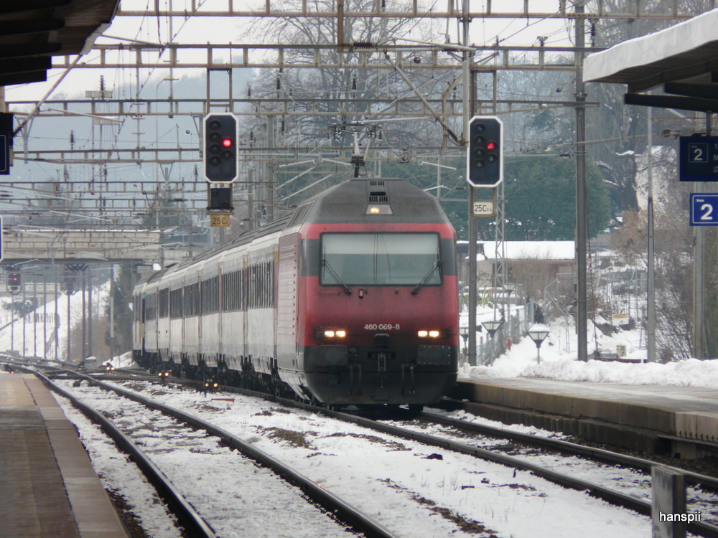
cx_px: 359
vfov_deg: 3.0
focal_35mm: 504
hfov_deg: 3.9
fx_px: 10454
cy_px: 269
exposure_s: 1/250
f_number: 5
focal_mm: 82.8
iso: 100
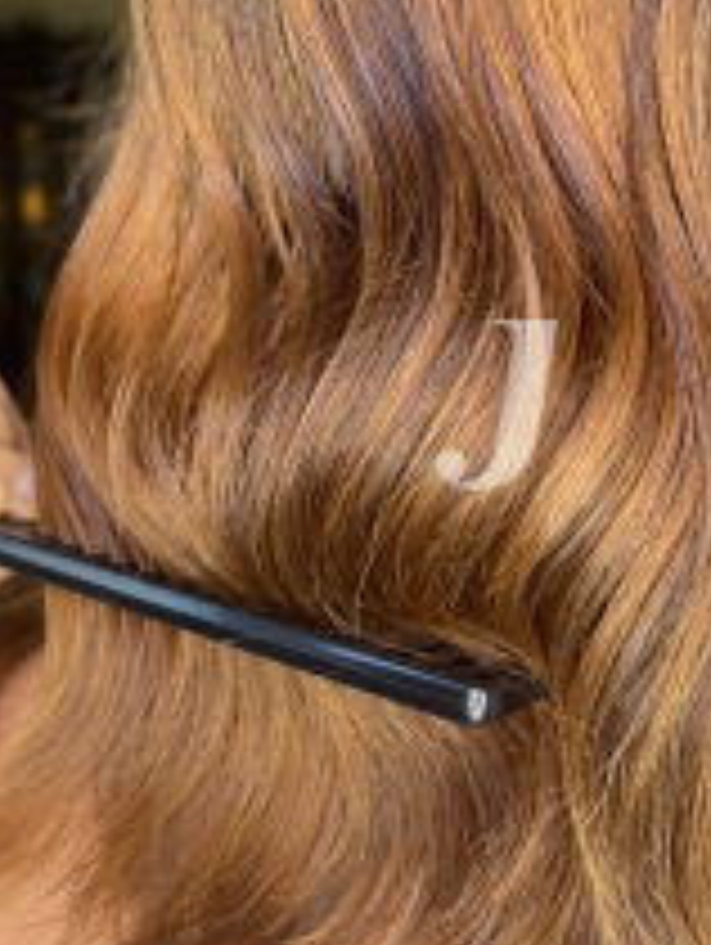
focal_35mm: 66
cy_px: 403
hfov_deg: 22.2
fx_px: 1804
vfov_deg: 29.3
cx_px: 495
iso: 64
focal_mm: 5.7
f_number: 1.5
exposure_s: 1/121
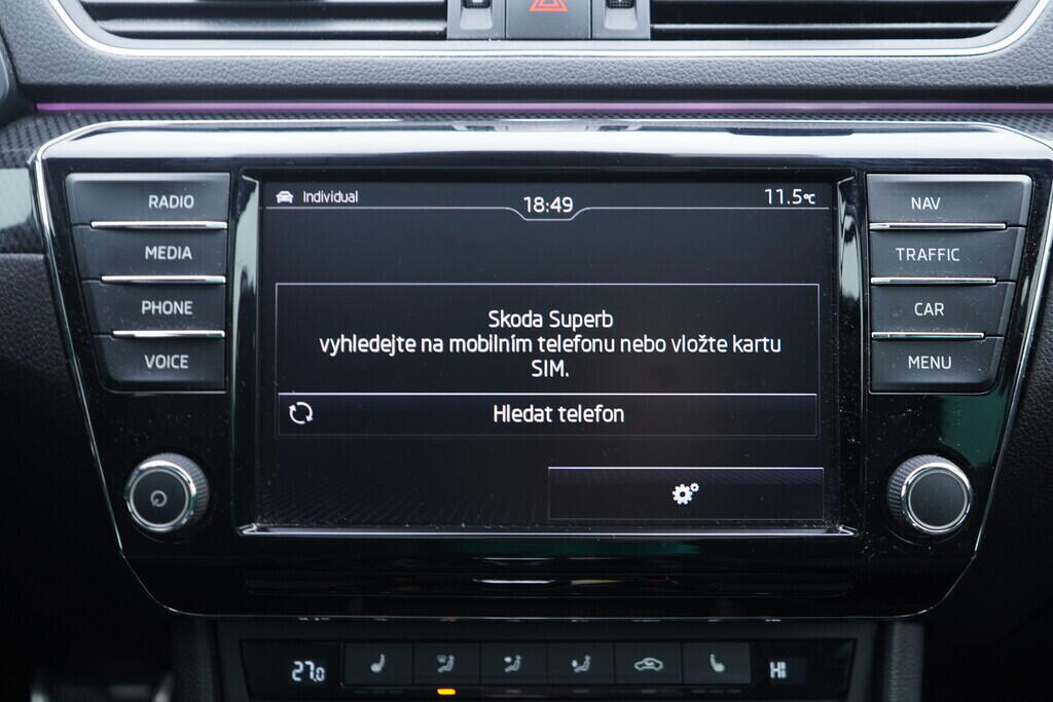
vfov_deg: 36.9
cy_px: 351
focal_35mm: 36
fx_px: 1053
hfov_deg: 53.1
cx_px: 526
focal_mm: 24
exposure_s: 1/40
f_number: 2.8
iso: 400
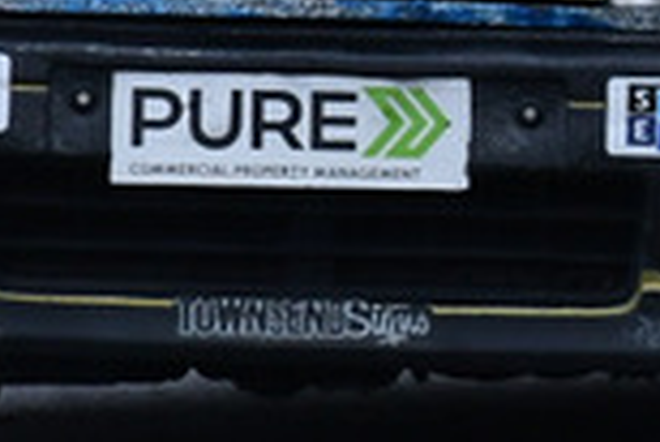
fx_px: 71566
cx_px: 540
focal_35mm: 3900
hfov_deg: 0.5
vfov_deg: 0.4
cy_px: -352
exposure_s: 1/640
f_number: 11
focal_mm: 500
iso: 800
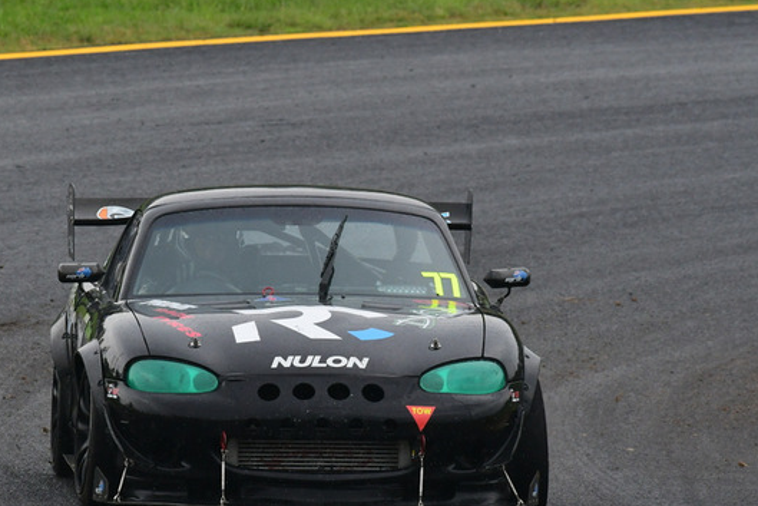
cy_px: 248
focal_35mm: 907
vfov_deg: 1.5
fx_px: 19101
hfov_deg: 2.3
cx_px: 268
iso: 1000
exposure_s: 1/640
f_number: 11
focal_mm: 400
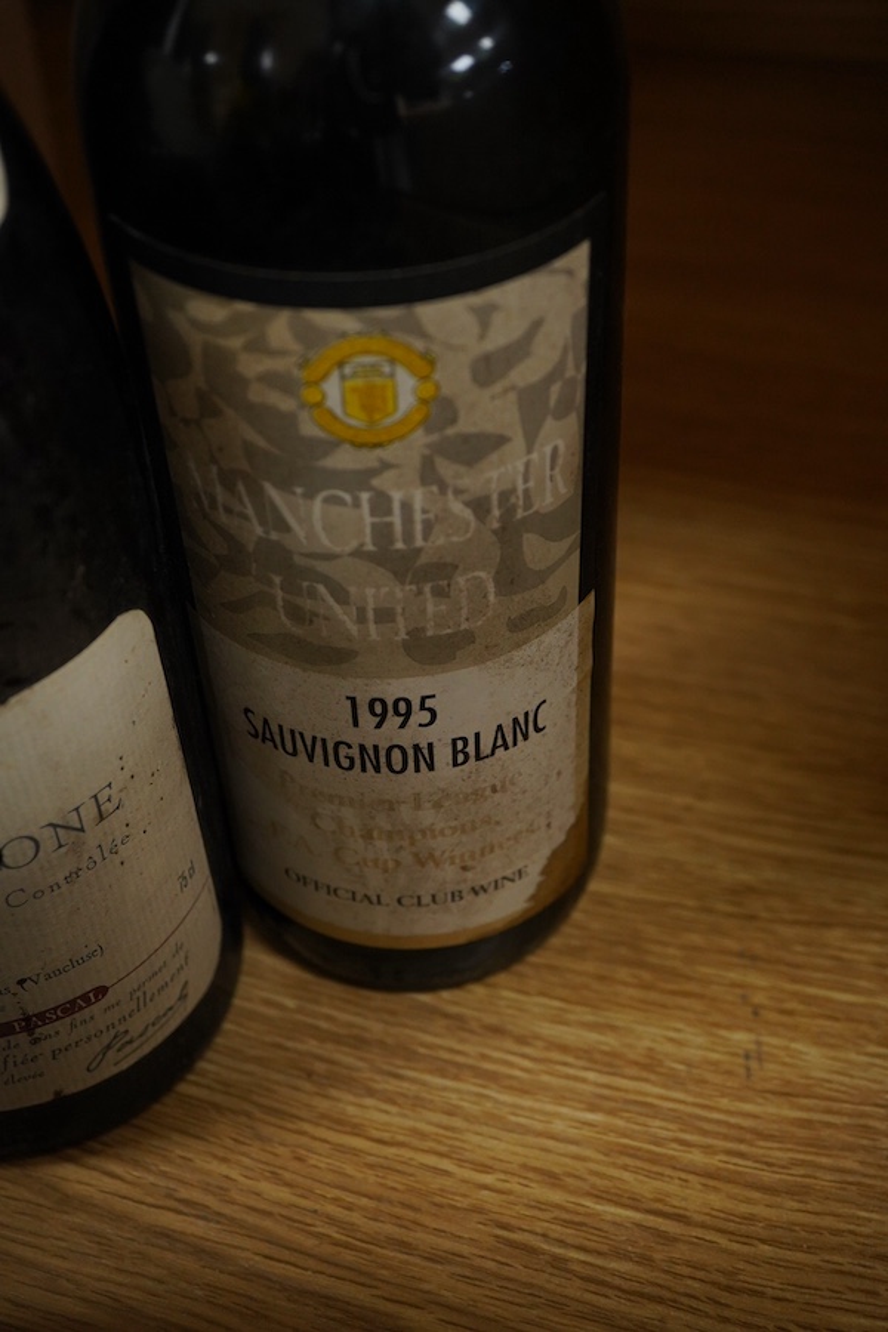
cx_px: 444
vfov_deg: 43.6
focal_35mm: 45
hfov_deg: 29.9
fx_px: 1665
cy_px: 666
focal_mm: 30
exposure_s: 1/125
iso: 1250
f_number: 7.1
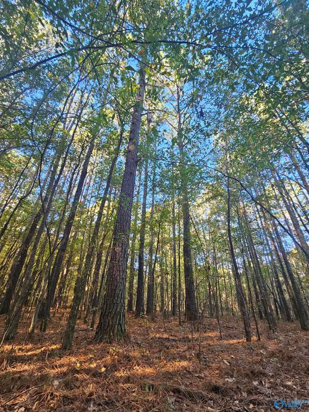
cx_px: 154
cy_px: 206
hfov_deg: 89.9
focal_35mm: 13
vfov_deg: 106.2
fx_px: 155
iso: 125
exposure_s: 1/77.4
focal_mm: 2.2
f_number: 2.2
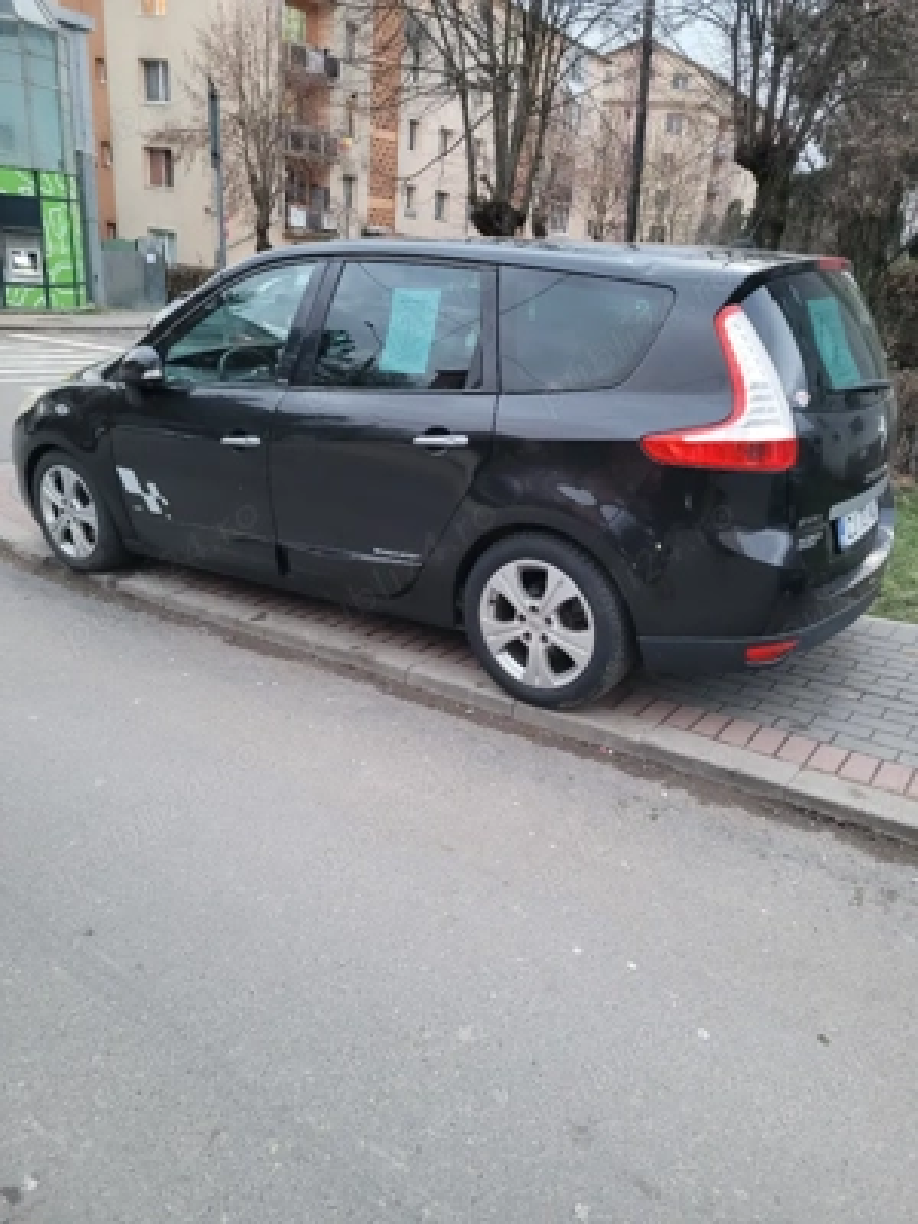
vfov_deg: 67.3
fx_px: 919
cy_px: 612
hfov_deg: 53.1
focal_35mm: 26
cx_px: 459
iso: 640
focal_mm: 5.4
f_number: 1.8
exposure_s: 1/33
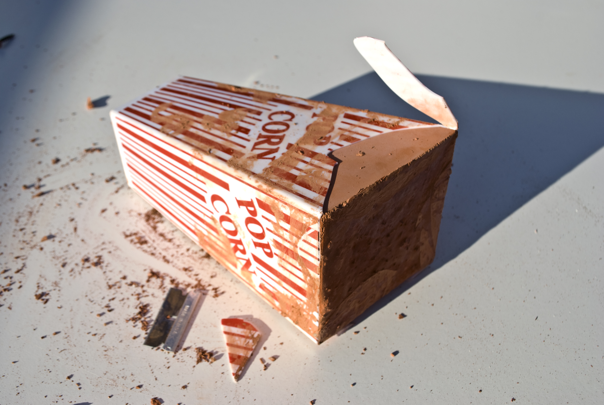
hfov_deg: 53.1
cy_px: 202
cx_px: 302
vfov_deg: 37.0
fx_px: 605
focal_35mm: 36
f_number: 8
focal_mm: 24
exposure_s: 1/500
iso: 200
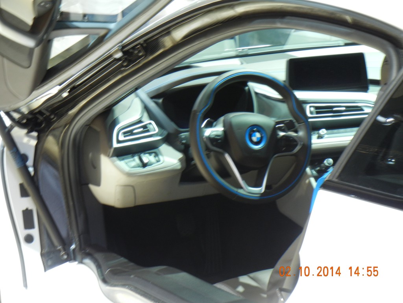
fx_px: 1350
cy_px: 152
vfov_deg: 12.8
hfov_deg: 17.0
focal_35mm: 116
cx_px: 202
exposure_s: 1/4.7
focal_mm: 20.9
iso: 200
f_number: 4.6
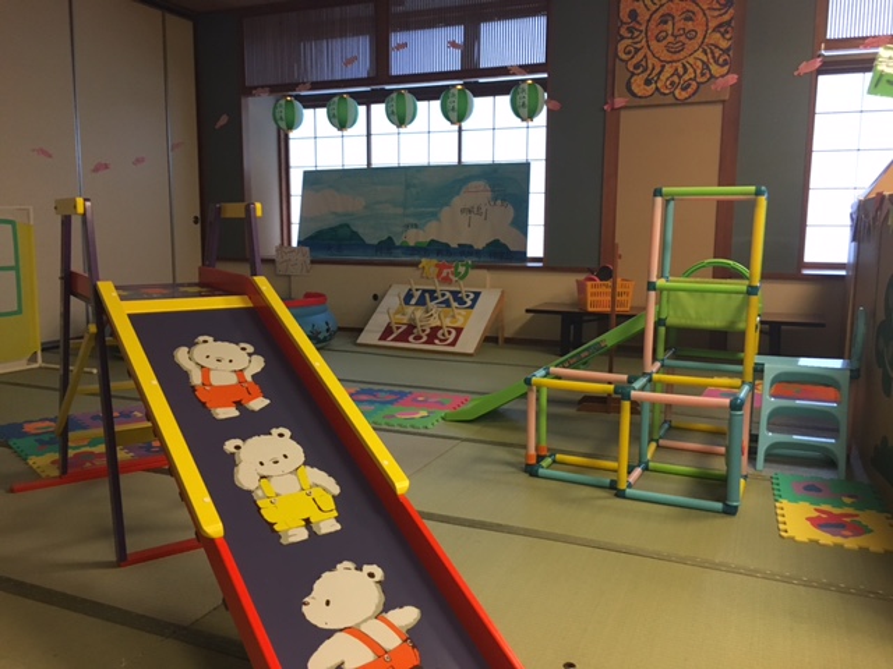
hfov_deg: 61.7
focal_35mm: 29
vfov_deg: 48.2
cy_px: 334
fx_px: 748
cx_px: 446
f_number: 2.2
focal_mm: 4.15
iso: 200
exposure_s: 1/33
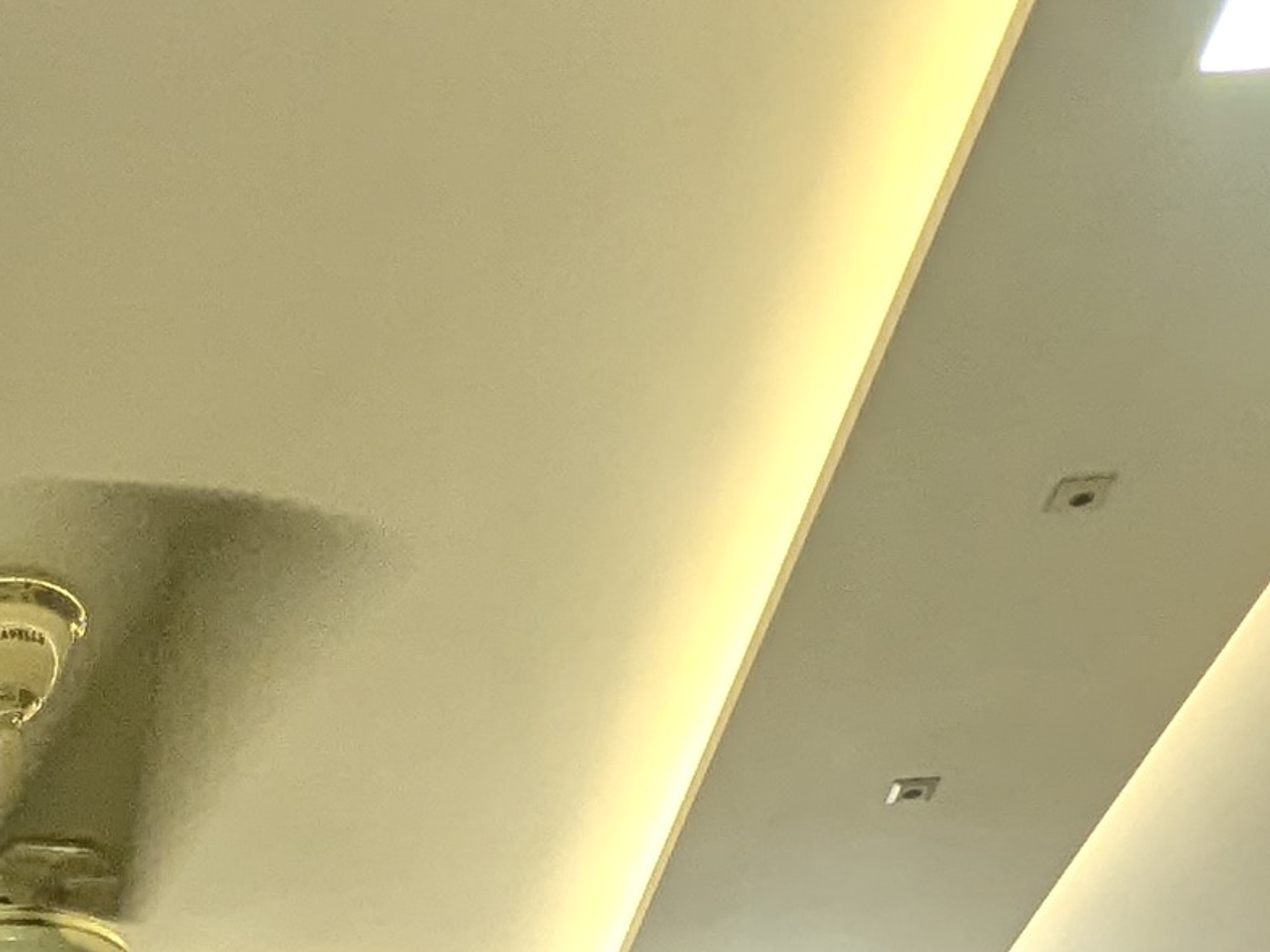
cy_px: 2233
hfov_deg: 22.6
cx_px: -89
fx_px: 3008
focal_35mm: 82
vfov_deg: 13.5
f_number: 2.2
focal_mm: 2.35
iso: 80
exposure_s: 1/100
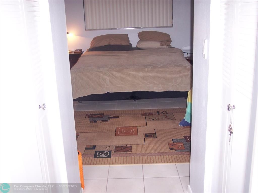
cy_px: 96
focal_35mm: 39
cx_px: 129
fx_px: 291
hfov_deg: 47.9
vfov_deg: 36.8
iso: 140
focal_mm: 8
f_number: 2.8
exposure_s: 1/60
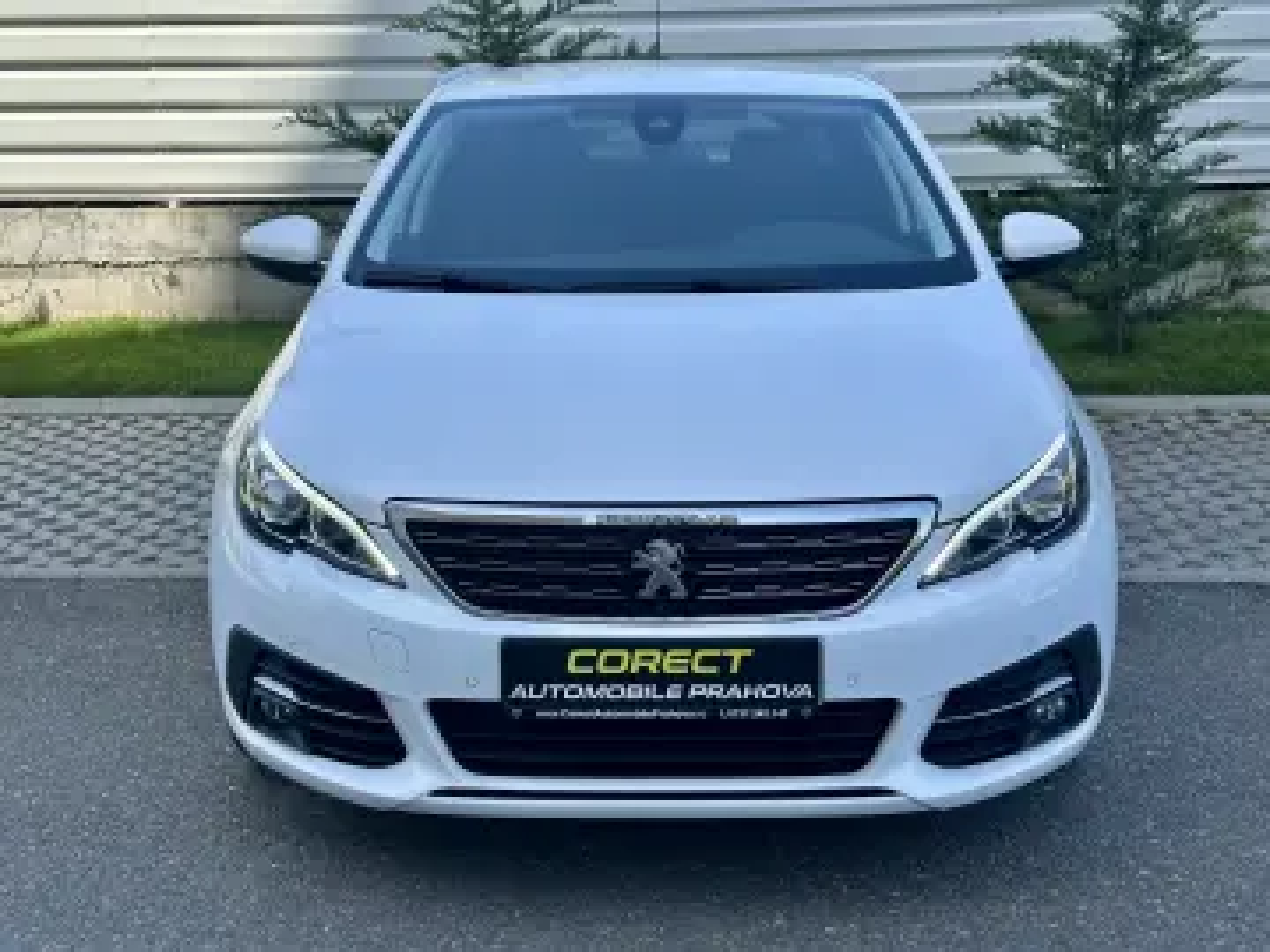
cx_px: 635
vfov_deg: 30.3
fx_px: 1761
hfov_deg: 39.7
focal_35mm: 48
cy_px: 476
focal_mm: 6.86
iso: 64
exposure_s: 1/1848
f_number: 1.78
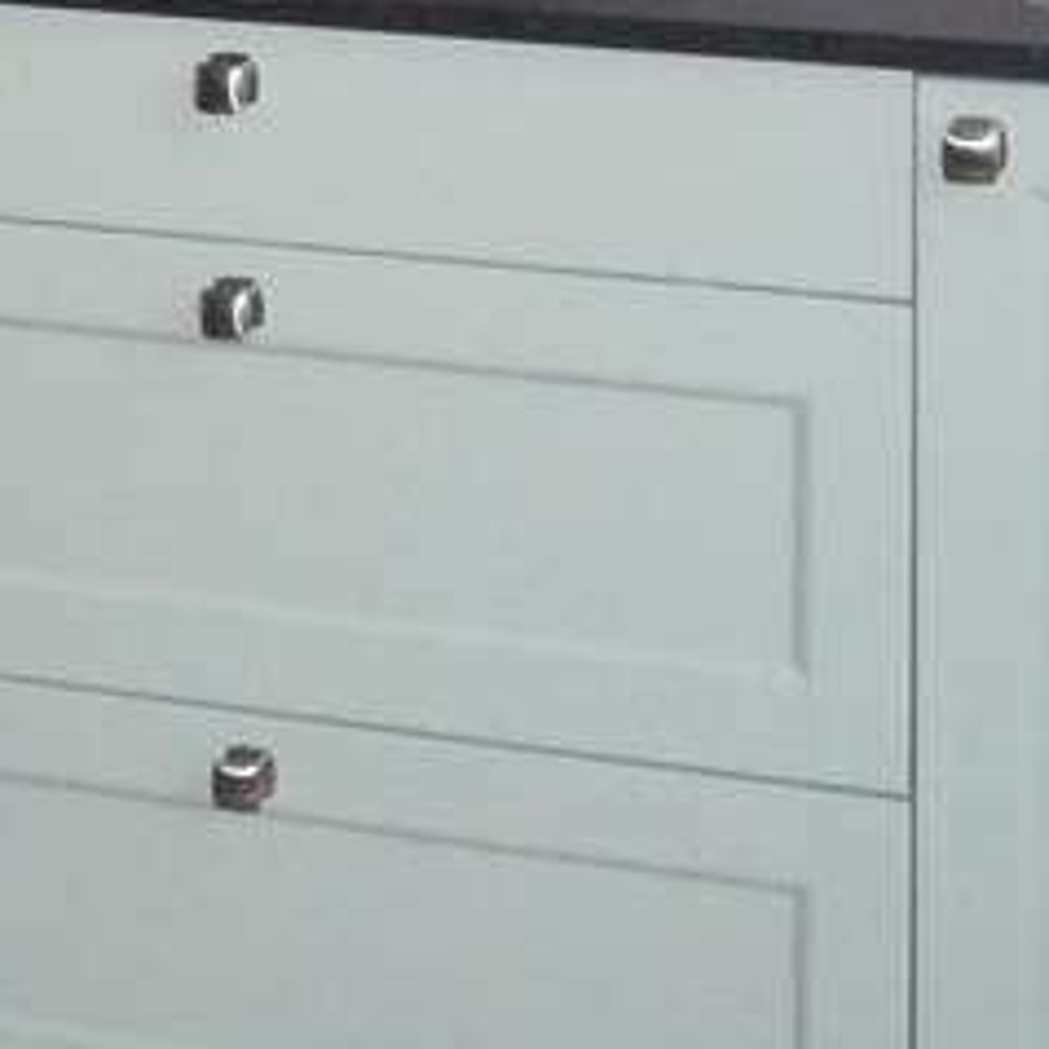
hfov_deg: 12.9
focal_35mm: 133
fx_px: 4560
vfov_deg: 12.6
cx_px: -110
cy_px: -397
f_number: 2.8
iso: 320
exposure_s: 1/30
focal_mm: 5.8
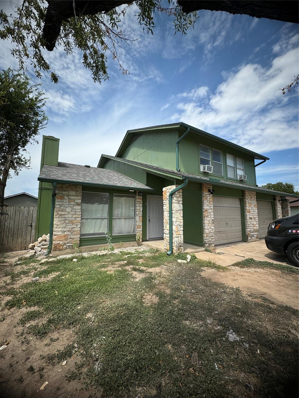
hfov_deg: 85.7
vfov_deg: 102.1
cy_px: 199
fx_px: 161
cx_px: 150
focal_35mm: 14
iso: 50
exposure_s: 1/1299
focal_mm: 2.22
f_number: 2.2
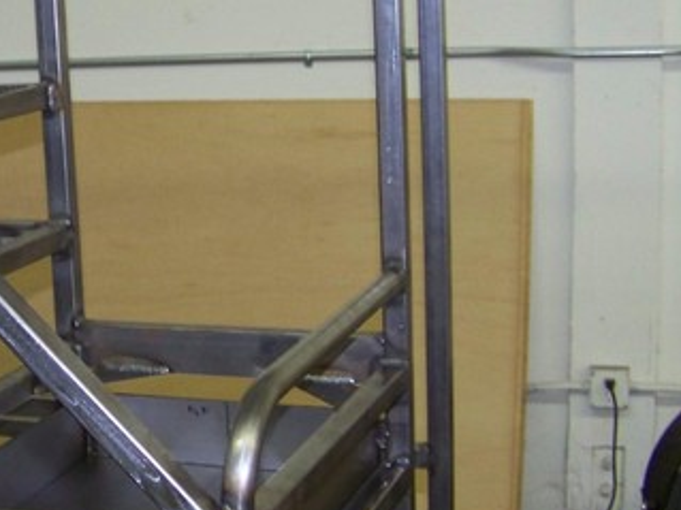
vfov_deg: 18.6
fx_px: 1554
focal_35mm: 79
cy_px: 283
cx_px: 149
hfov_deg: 24.4
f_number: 2.8
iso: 200
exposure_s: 1/30
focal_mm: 5.85
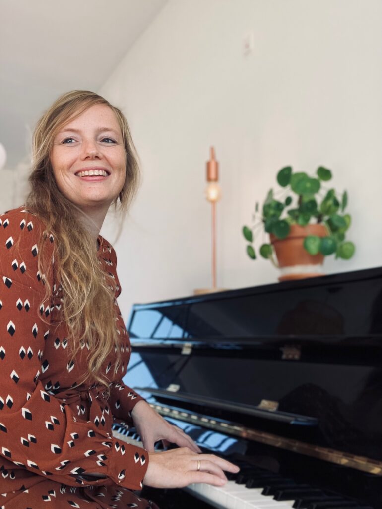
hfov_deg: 44.2
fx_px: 470
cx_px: 191
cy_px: 254
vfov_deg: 56.8
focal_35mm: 32
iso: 64
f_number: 2.2
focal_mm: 2.87
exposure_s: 1/121
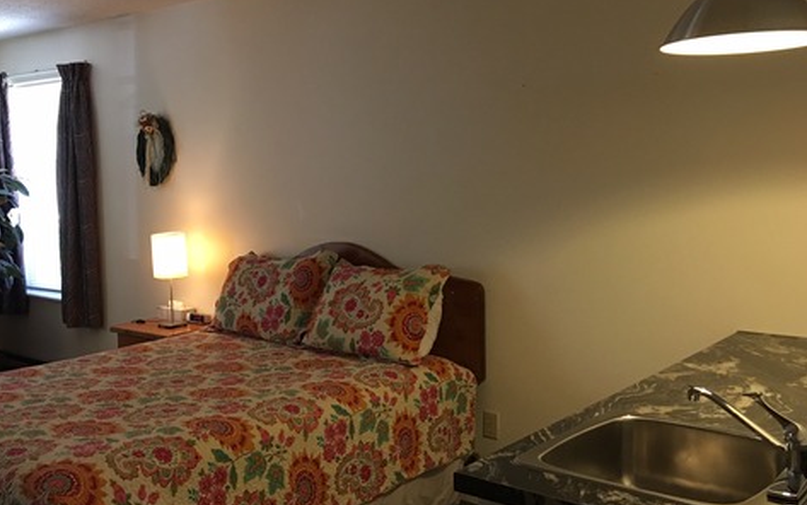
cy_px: 239
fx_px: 858
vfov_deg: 32.8
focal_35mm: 39
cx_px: 311
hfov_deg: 49.9
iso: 80
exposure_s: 1/15
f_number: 2.2
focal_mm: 4.15
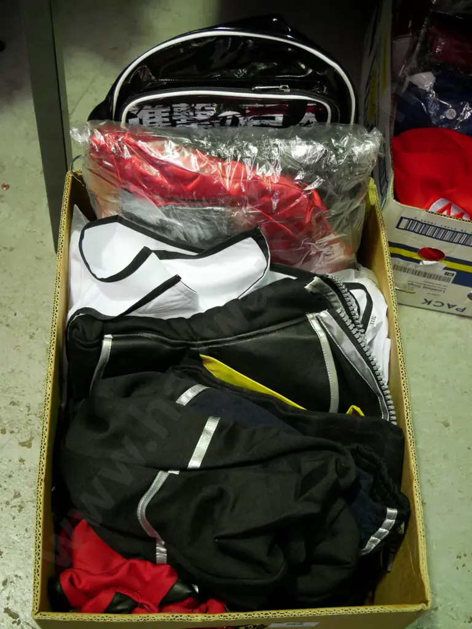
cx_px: 236
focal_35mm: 46
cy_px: 314
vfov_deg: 41.2
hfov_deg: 31.5
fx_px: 836
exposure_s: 1/60
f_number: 4.3
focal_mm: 23
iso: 2000
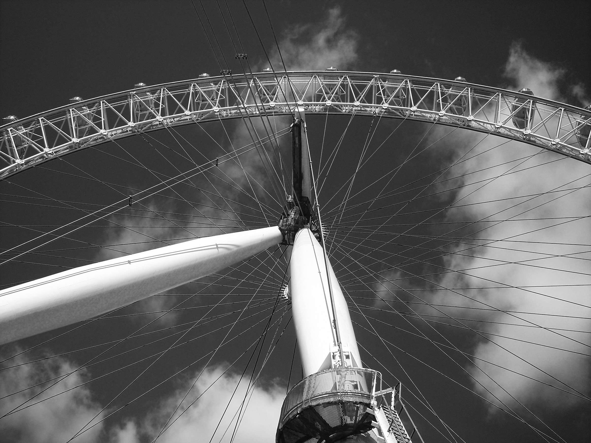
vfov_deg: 36.8
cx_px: 296
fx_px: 666
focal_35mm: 39
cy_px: 222
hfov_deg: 47.9
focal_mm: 8
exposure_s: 1/1000
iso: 100
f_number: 4
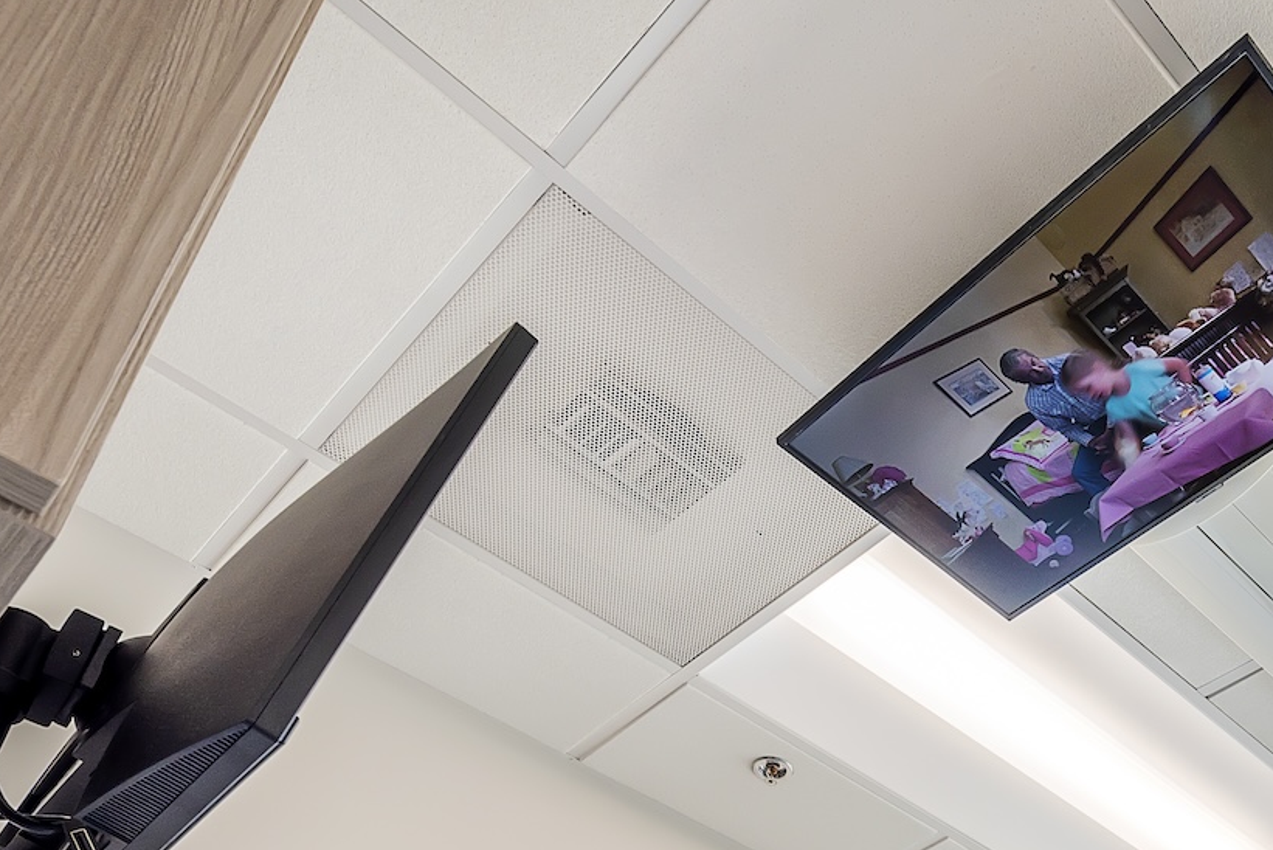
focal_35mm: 39
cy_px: 945
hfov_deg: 45.3
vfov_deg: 30.5
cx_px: 1124
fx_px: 1379
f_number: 11
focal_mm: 16
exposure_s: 1/25
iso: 320
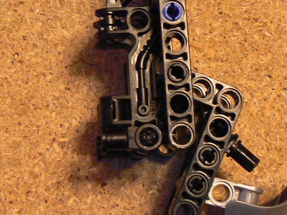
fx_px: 837
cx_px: 61
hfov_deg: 19.3
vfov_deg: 14.6
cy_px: 41
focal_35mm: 101
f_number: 2.8
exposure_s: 1/15
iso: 200
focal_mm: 6
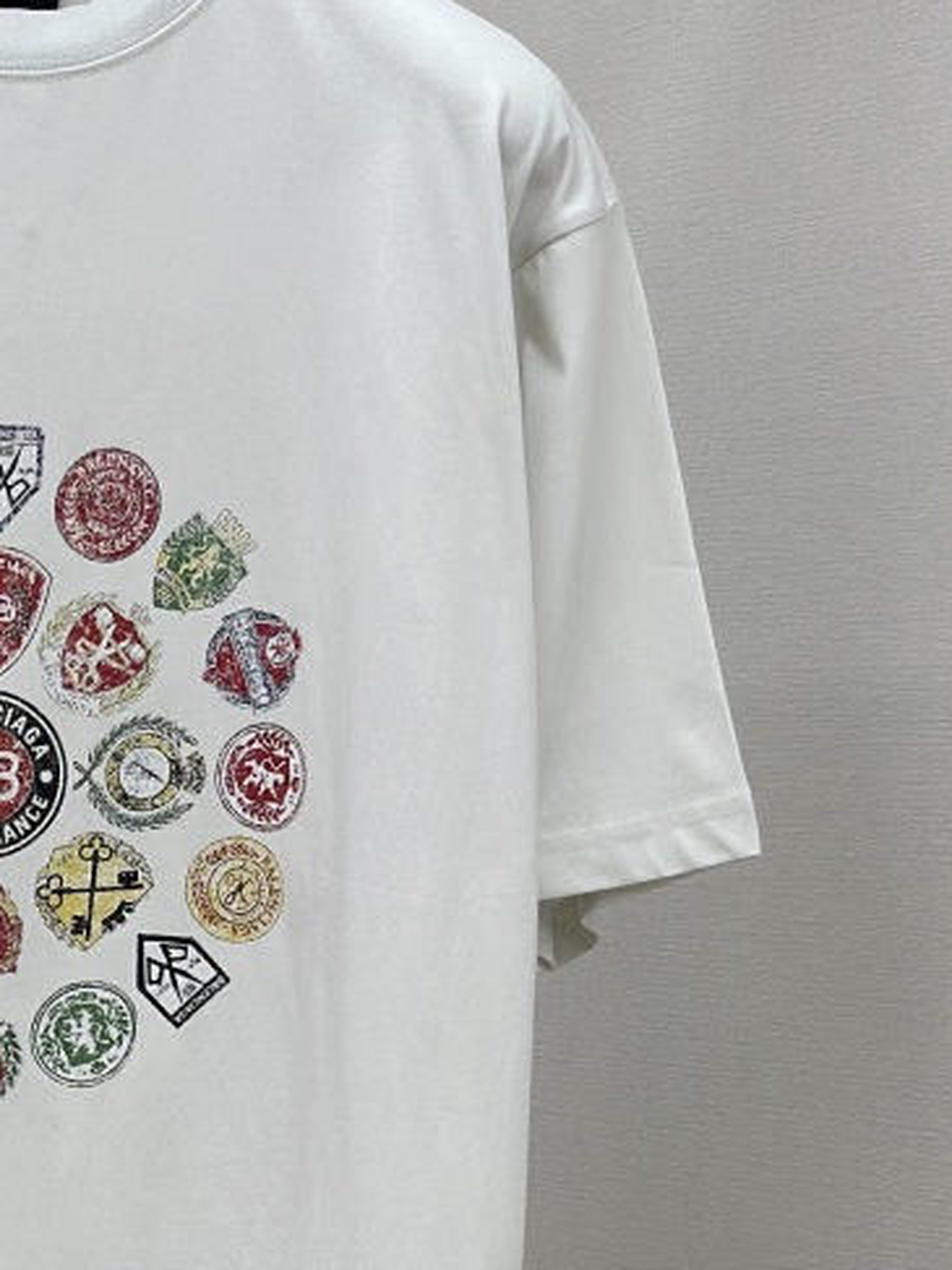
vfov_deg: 13.8
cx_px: -31
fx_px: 5209
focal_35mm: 142
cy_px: 1020
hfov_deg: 10.3
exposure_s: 1/446
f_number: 1.78
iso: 80
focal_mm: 6.86
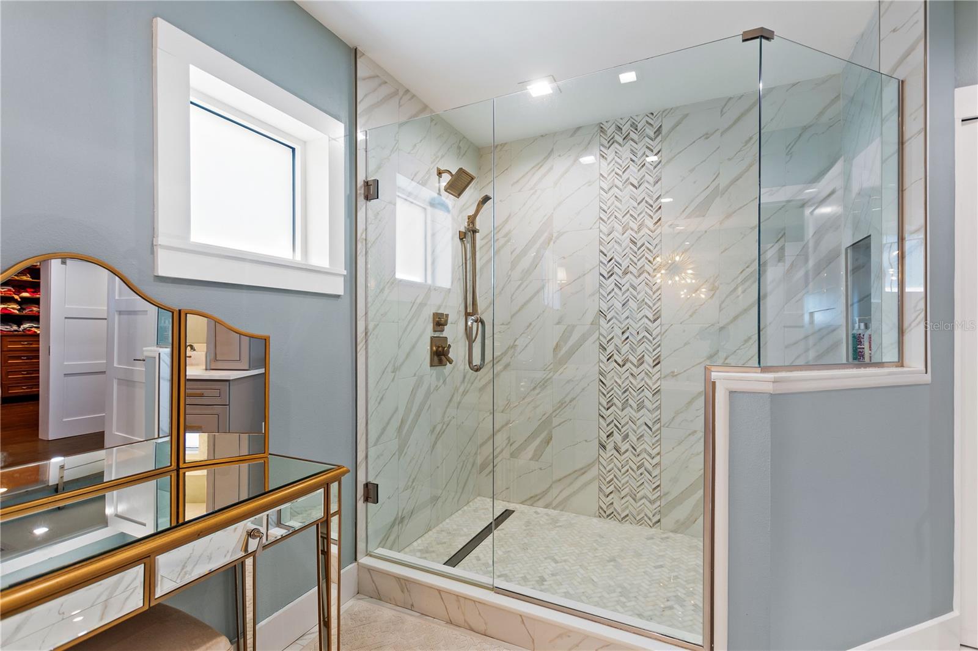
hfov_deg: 100.4
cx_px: 489
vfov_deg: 77.3
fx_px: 407
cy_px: 326
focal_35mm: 15
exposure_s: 1/3
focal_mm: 10
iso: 400
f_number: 4.5
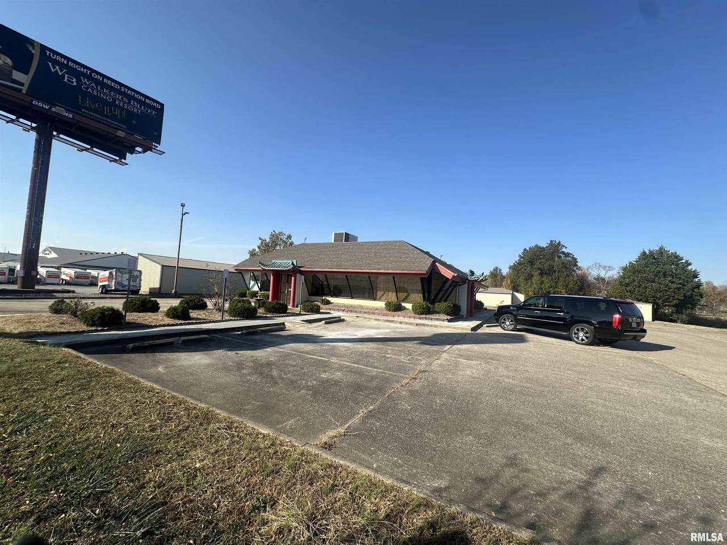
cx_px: 364
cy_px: 272
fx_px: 294
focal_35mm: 14
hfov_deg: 102.1
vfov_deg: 85.7
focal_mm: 2.22
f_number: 2.2
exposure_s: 1/1916
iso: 50
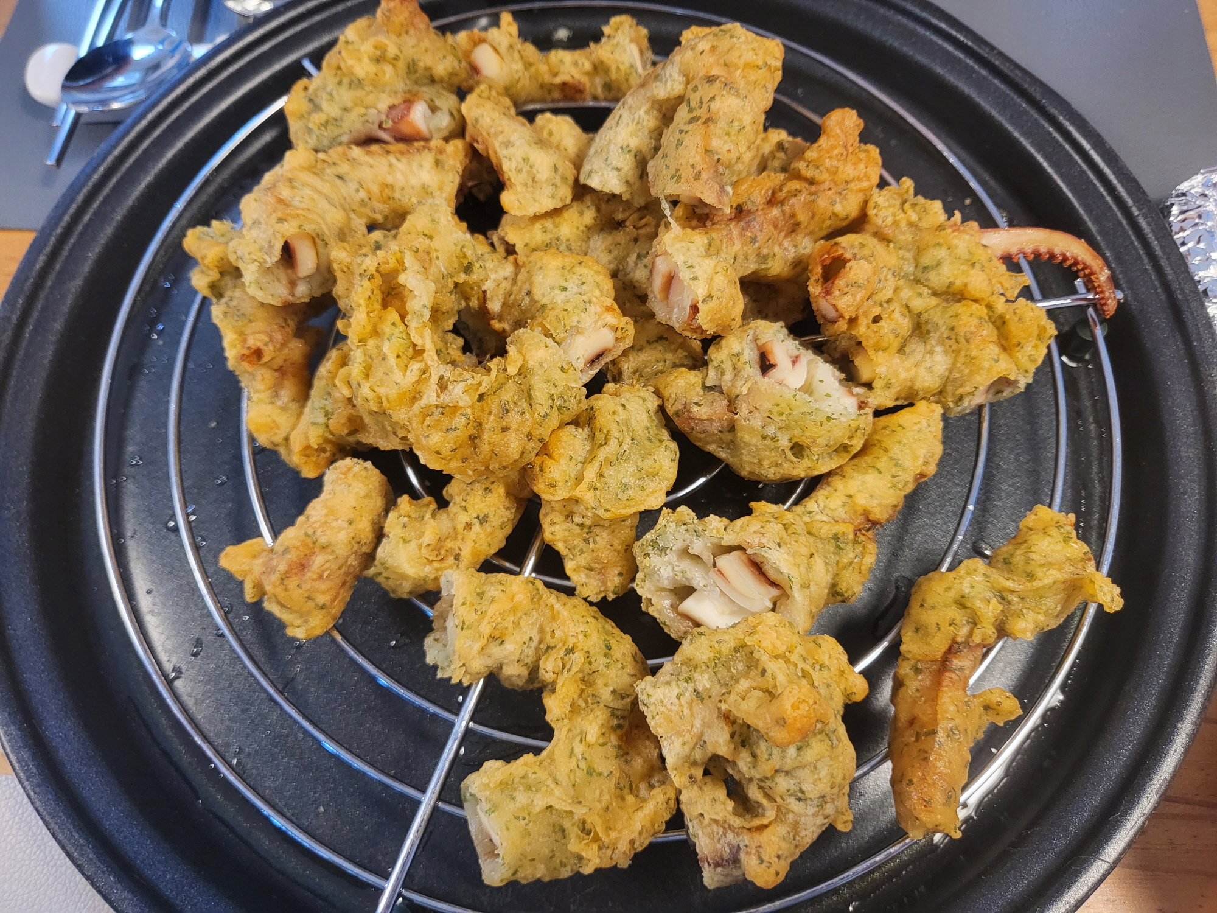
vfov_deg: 53.1
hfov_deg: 67.3
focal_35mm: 26
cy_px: 456
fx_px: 914
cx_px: 608
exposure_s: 1/60
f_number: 1.8
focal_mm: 4.25
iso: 200
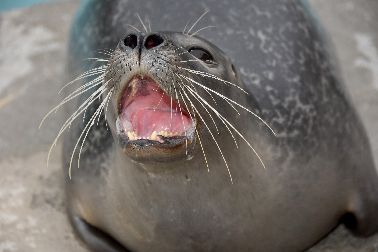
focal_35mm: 158
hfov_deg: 13.0
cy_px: 126
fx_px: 1654
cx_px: 189
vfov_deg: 8.7
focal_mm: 105
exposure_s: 1/250
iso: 400
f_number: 5.3
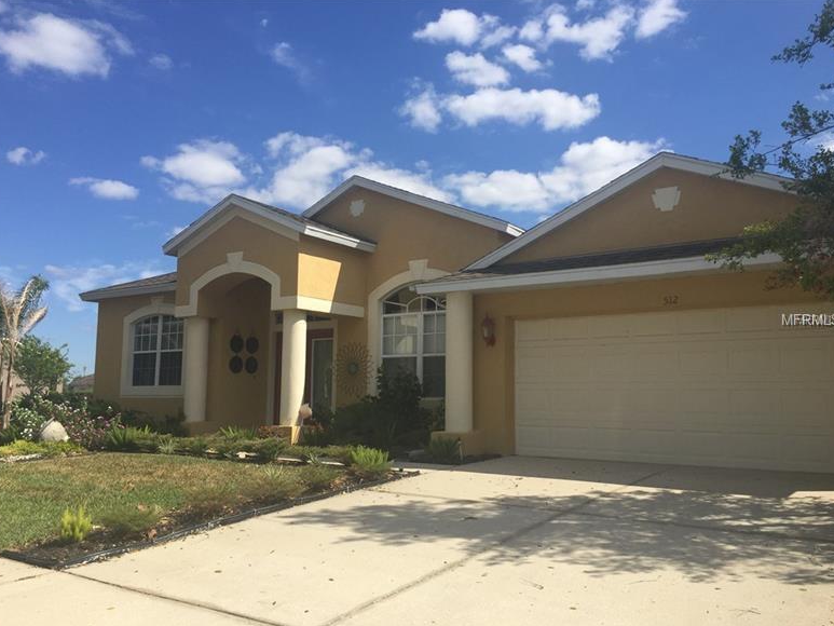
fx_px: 723
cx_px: 415
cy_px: 321
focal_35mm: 30
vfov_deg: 46.8
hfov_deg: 60.0
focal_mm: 4.15
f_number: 2.2
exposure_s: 1/2639
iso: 32
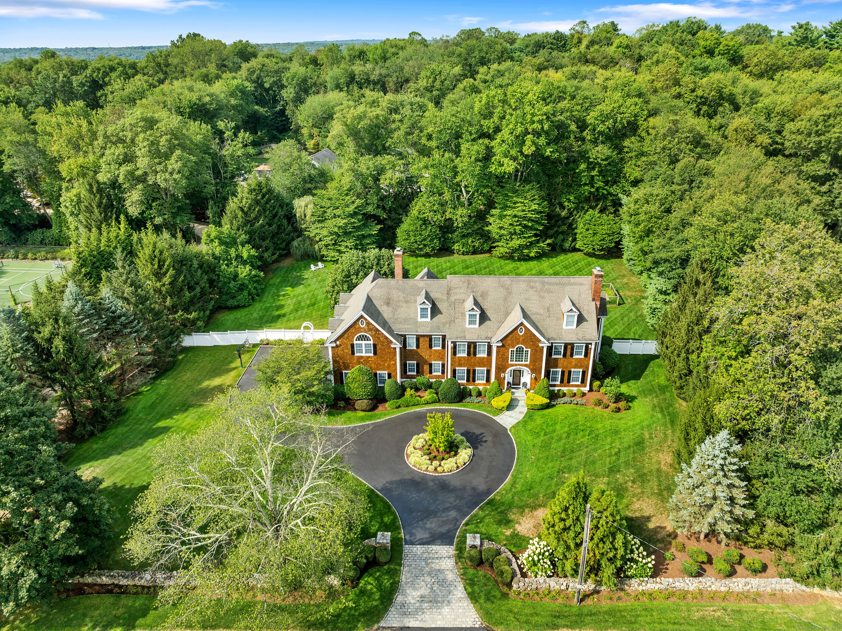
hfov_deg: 71.6
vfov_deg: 56.8
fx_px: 584
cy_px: 316
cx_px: 421
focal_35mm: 24
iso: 130
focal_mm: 12.29
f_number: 2.8
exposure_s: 1/1000
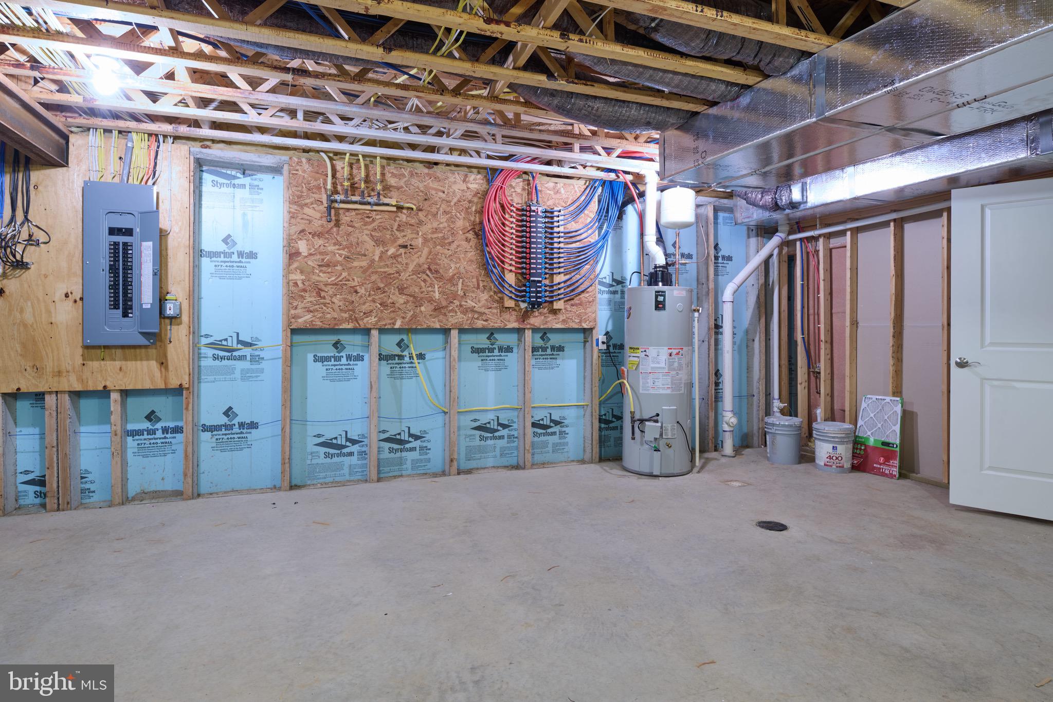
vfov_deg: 64.5
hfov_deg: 86.9
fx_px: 556
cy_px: 351
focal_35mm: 19
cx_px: 526
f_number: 11
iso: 100
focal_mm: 19
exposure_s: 10
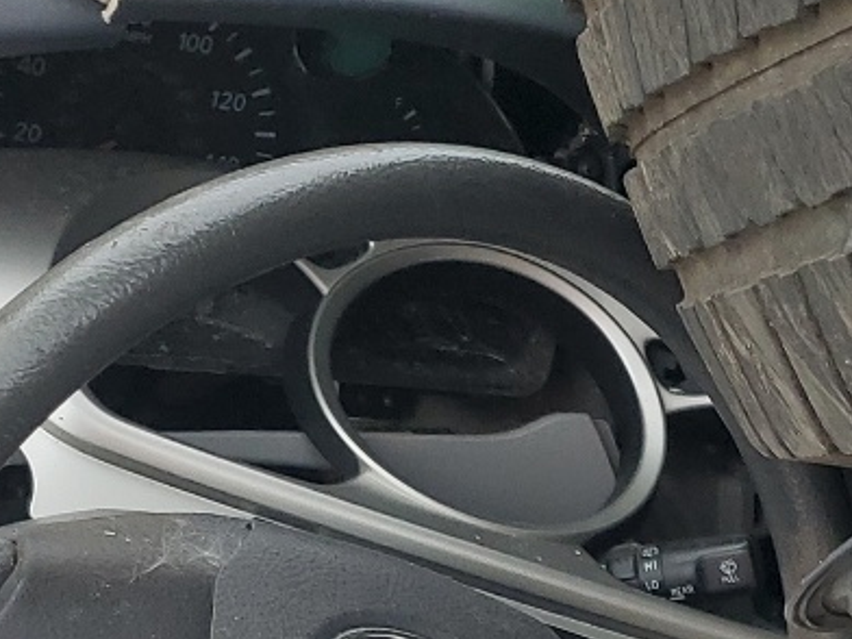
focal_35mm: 106
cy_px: 1111
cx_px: 819
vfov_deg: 12.8
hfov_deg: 18.2
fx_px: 2609
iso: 50
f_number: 1.5
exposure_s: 1/217
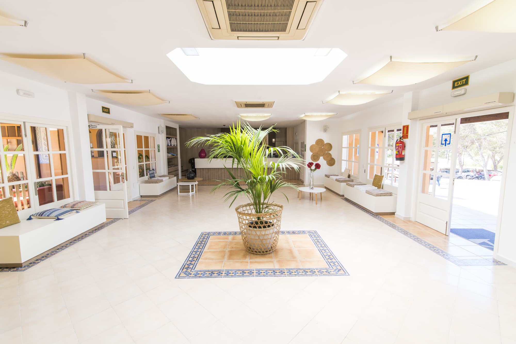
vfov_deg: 73.8
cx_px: 258
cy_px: 172
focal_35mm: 16
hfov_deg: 96.7
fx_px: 229
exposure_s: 1/10
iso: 100
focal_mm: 16
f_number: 8
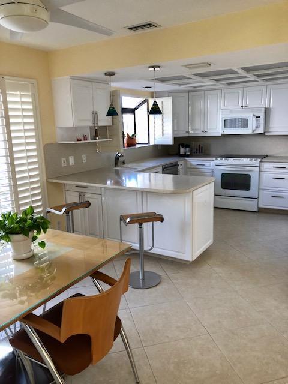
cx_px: 144
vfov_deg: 63.4
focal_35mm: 28
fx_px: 311
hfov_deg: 49.7
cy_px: 192
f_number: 1.8
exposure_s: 1/30
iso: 25
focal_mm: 3.99
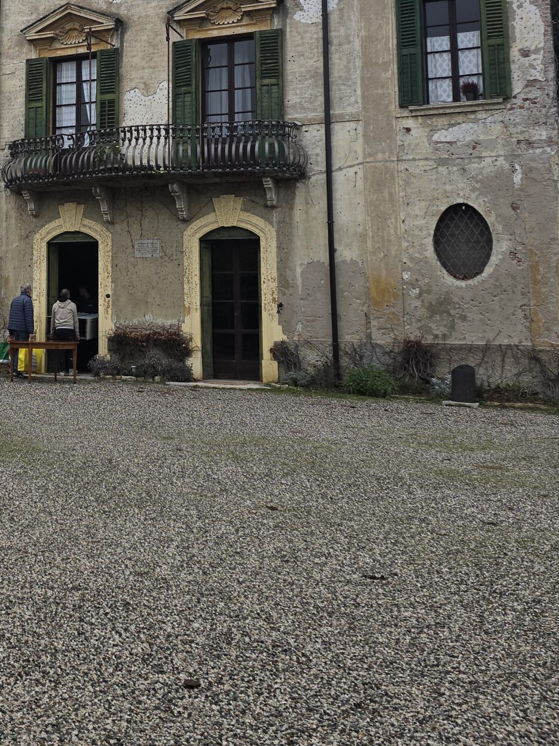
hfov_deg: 29.7
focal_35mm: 47
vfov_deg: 38.9
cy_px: 148
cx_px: 68
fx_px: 1012
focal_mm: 6.3
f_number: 1.7
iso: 12
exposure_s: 1/193
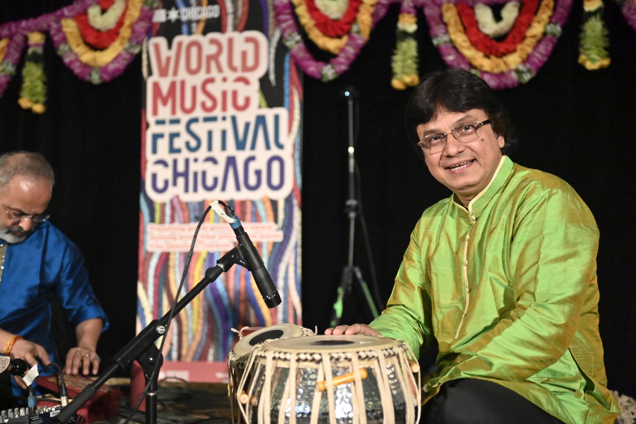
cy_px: 212
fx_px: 883
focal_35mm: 50
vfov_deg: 27.0
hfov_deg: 39.6
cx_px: 318
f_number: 2.8
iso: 3200
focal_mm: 50
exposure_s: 1/100
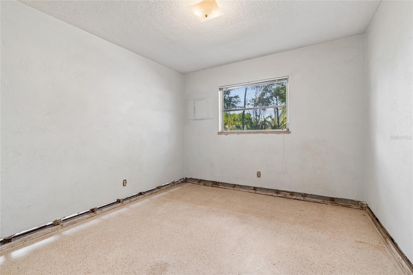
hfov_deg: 100.4
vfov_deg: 77.3
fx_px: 172
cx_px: 206
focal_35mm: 15
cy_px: 138
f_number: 7.1
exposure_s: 1/5
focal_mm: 10
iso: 100
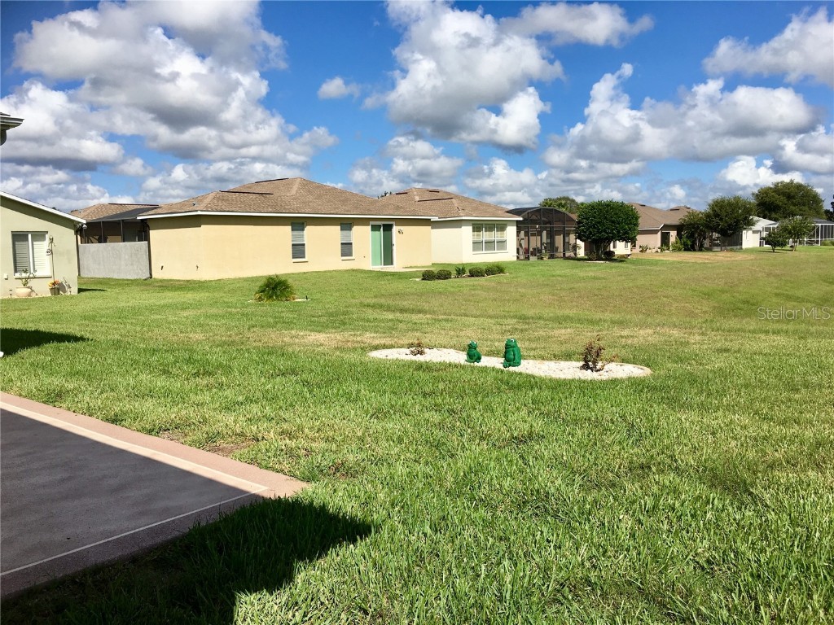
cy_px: 312
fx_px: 699
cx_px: 417
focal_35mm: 29
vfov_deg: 48.2
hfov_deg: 61.7
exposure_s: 1/2481
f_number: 2.2
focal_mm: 4.15
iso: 25
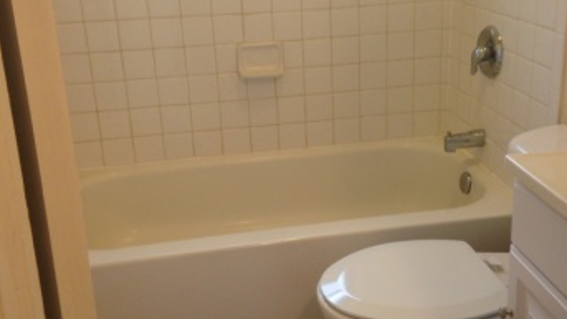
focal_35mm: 47
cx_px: 311
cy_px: 116
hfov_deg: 43.7
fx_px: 707
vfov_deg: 25.4
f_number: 2.4
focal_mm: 4.12
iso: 64
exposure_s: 1/20
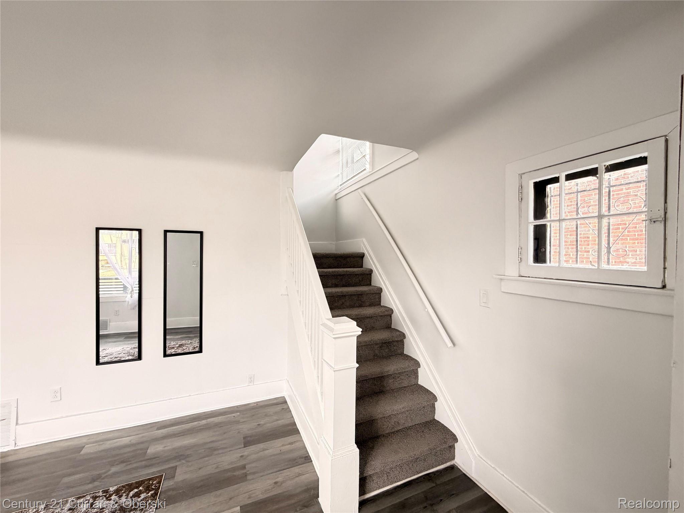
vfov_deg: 85.7
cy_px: 256
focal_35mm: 14
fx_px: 277
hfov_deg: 102.1
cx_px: 342
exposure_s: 1/83
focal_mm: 2.22
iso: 320
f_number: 2.2
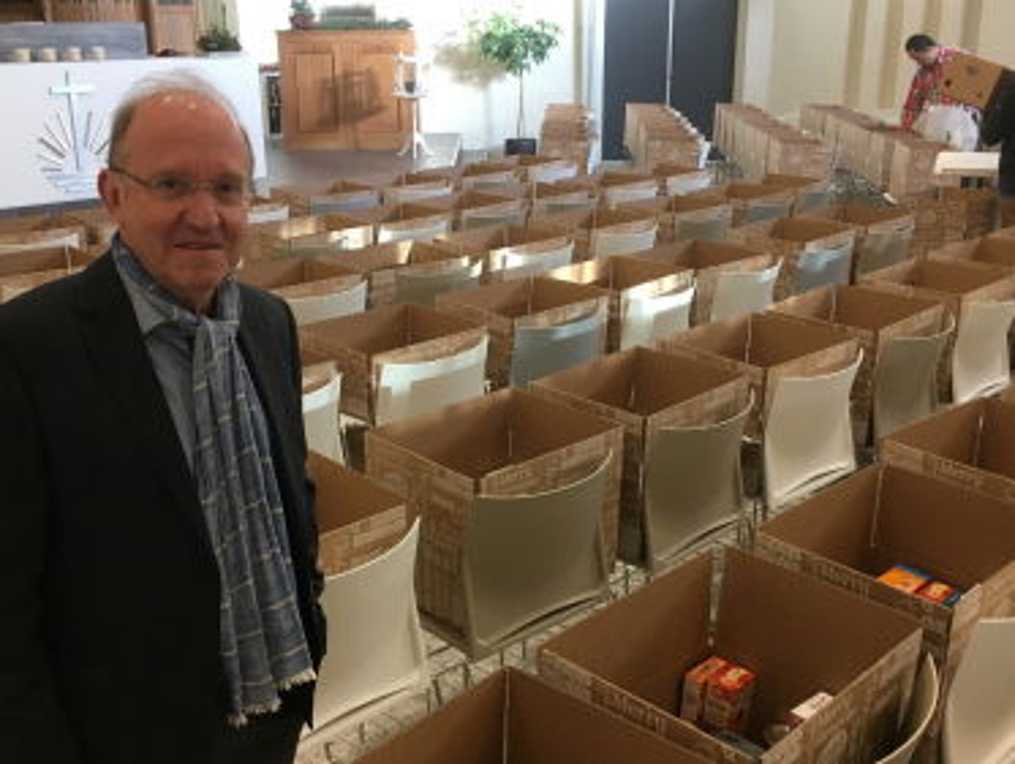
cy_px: 382
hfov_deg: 61.6
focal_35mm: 29
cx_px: 508
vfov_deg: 48.4
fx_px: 852
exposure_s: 1/33
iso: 64
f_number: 2.2
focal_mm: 4.15
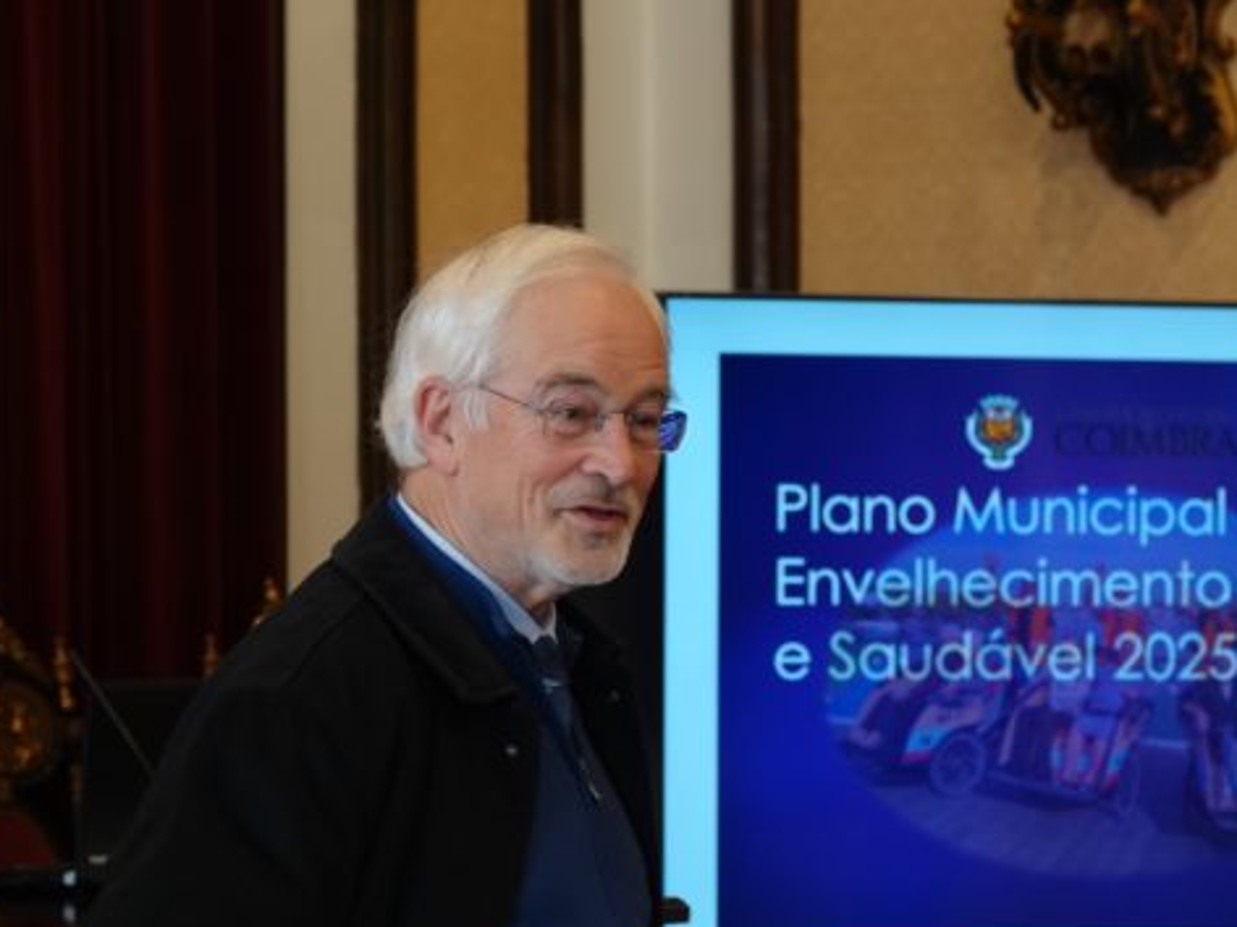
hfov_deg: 12.6
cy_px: 581
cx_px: 784
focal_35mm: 157
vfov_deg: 9.4
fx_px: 5610
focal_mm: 39.42
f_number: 4
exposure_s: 1/60
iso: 250
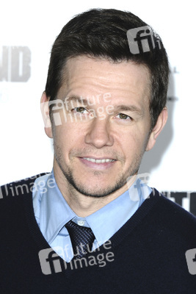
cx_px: 98
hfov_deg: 7.0
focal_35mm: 195
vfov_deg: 10.5
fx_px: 1591
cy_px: 147
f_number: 5
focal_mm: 130
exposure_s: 1/200
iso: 320
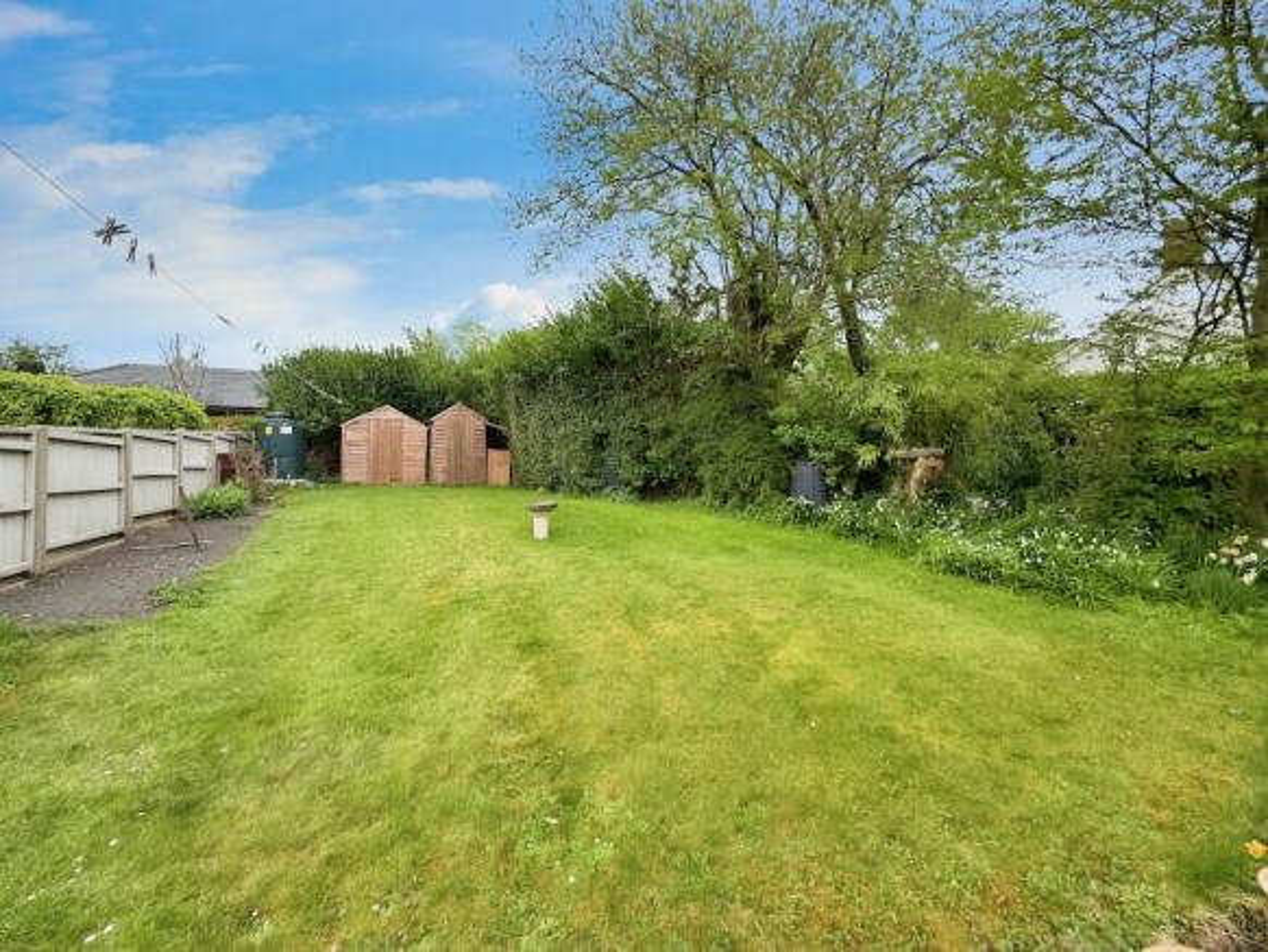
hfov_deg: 102.0
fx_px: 513
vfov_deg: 85.7
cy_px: 476
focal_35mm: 14
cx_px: 634
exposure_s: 1/381
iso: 64
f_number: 2.2
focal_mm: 2.22
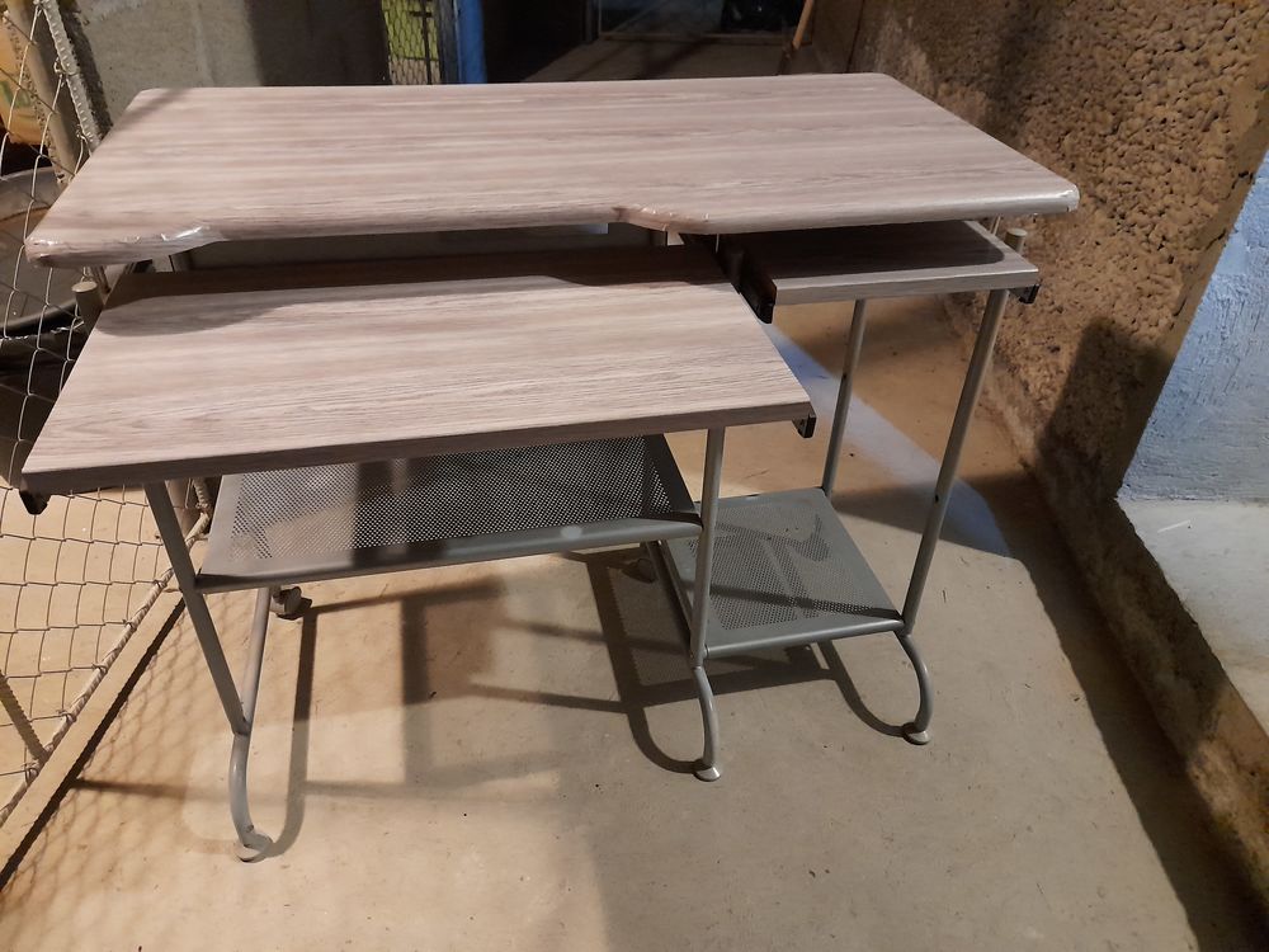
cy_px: 476
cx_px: 634
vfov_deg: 54.9
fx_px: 916
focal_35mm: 25
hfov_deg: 69.4
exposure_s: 1/20
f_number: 2
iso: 800
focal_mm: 4.6
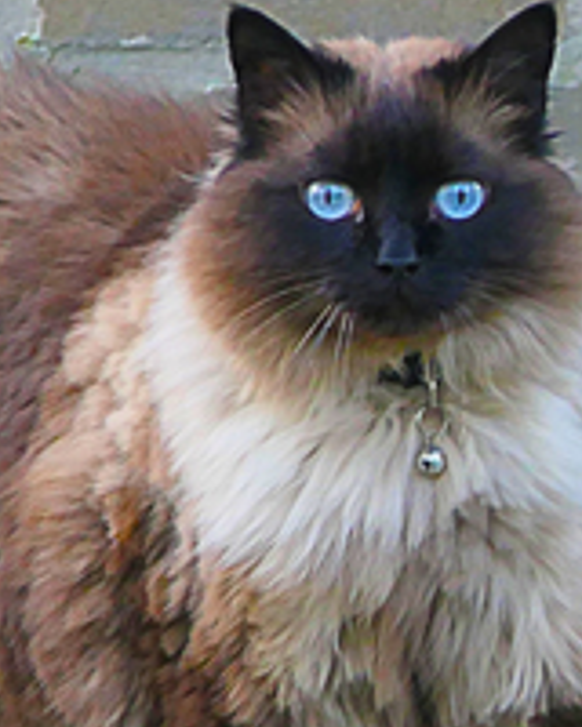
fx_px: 41318
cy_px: 449
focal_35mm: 1919
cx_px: 76
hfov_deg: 0.8
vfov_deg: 1.0
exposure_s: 1/125
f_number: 4.5
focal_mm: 176
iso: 1000
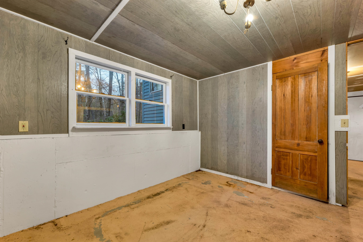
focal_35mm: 14
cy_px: 121
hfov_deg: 104.3
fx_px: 141
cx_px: 182
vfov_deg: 81.2
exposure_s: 1/2
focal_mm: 14
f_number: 8
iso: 400
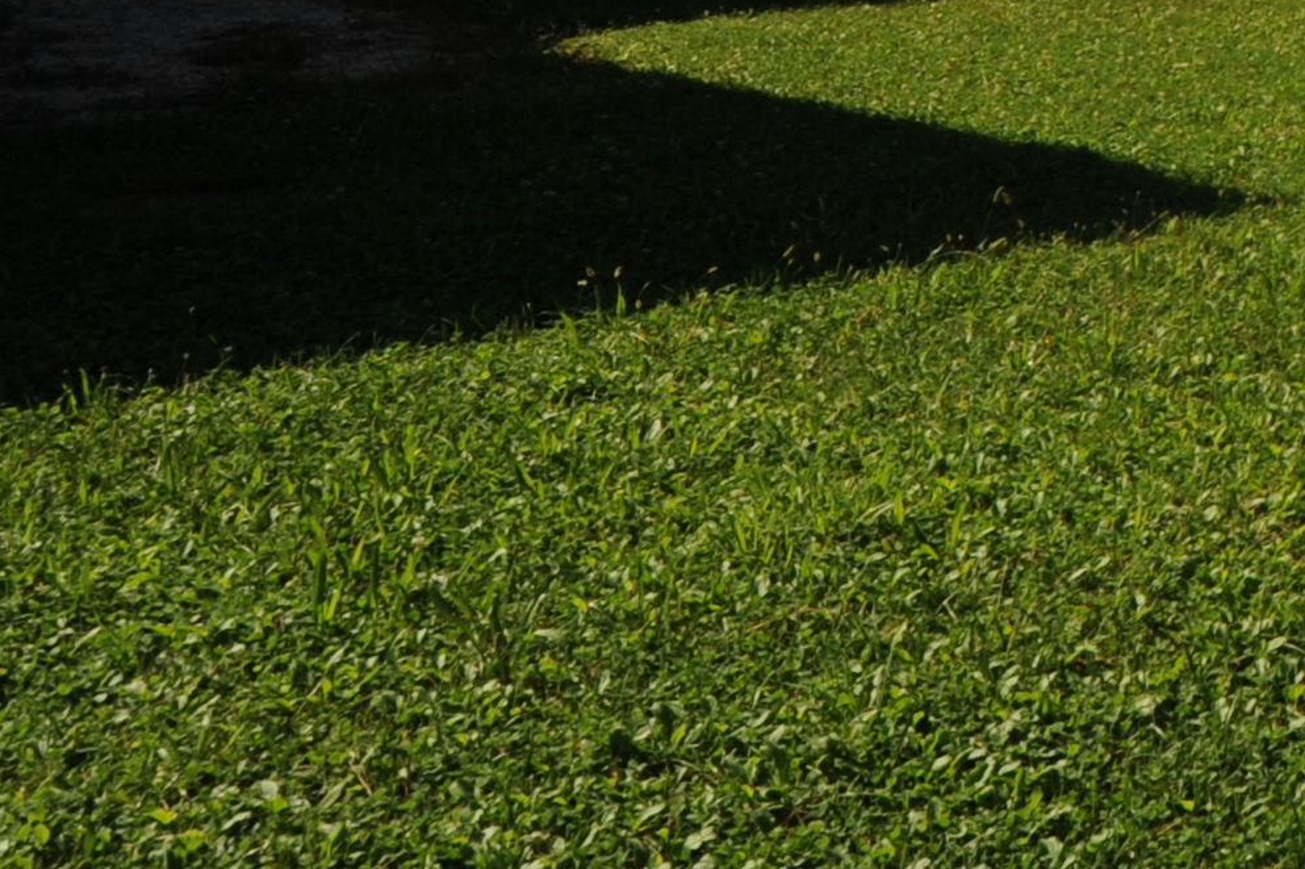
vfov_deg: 20.5
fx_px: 2174
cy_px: -277
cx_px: 2175
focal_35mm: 60
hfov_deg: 23.2
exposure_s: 1/400
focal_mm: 14
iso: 250
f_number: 10
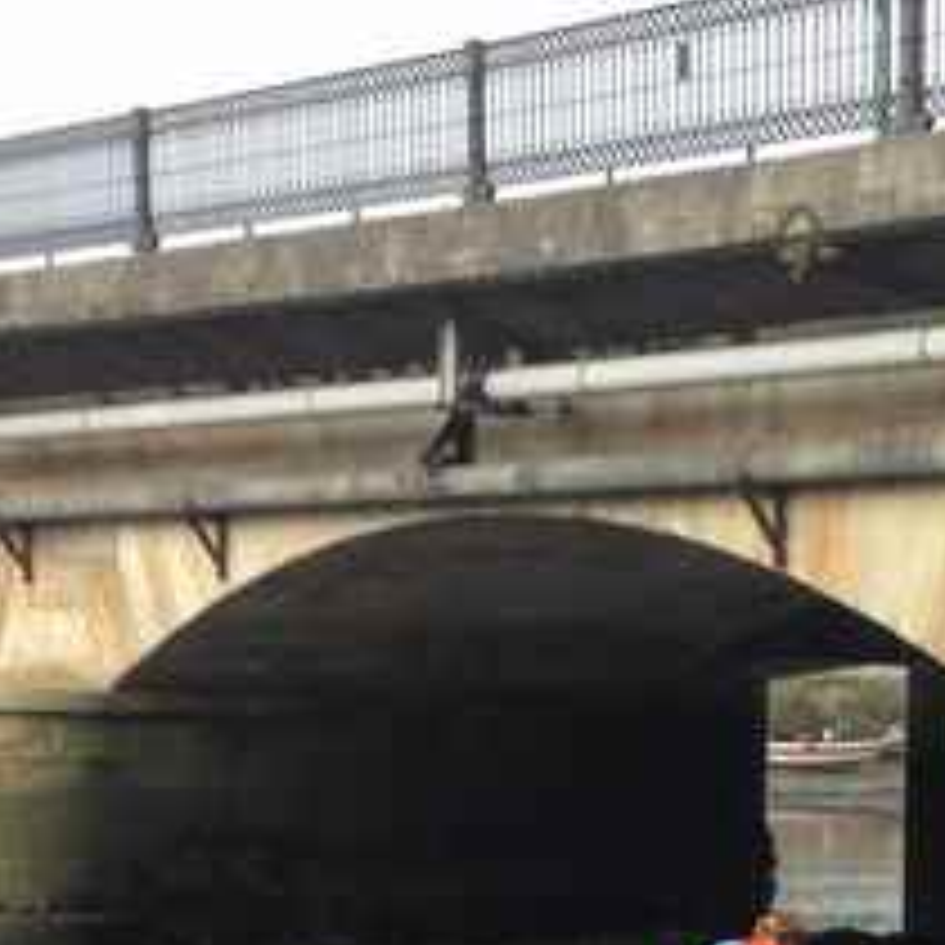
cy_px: 986
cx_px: 572
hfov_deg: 15.7
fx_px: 3428
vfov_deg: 15.4
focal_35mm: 111
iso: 50
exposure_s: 1/376
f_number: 2.4
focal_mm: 4.12
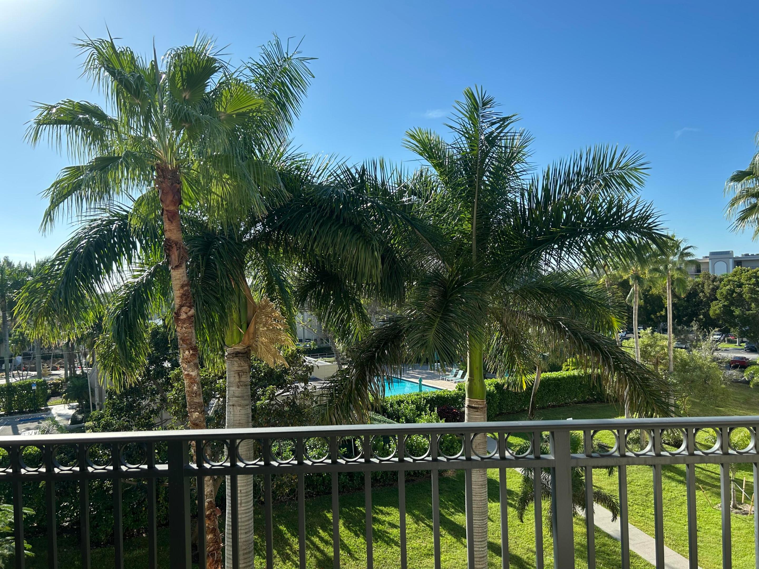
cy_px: 284
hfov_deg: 67.3
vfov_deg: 53.1
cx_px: 380
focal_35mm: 26
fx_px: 570
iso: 50
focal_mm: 5.7
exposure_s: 1/2404
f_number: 1.5
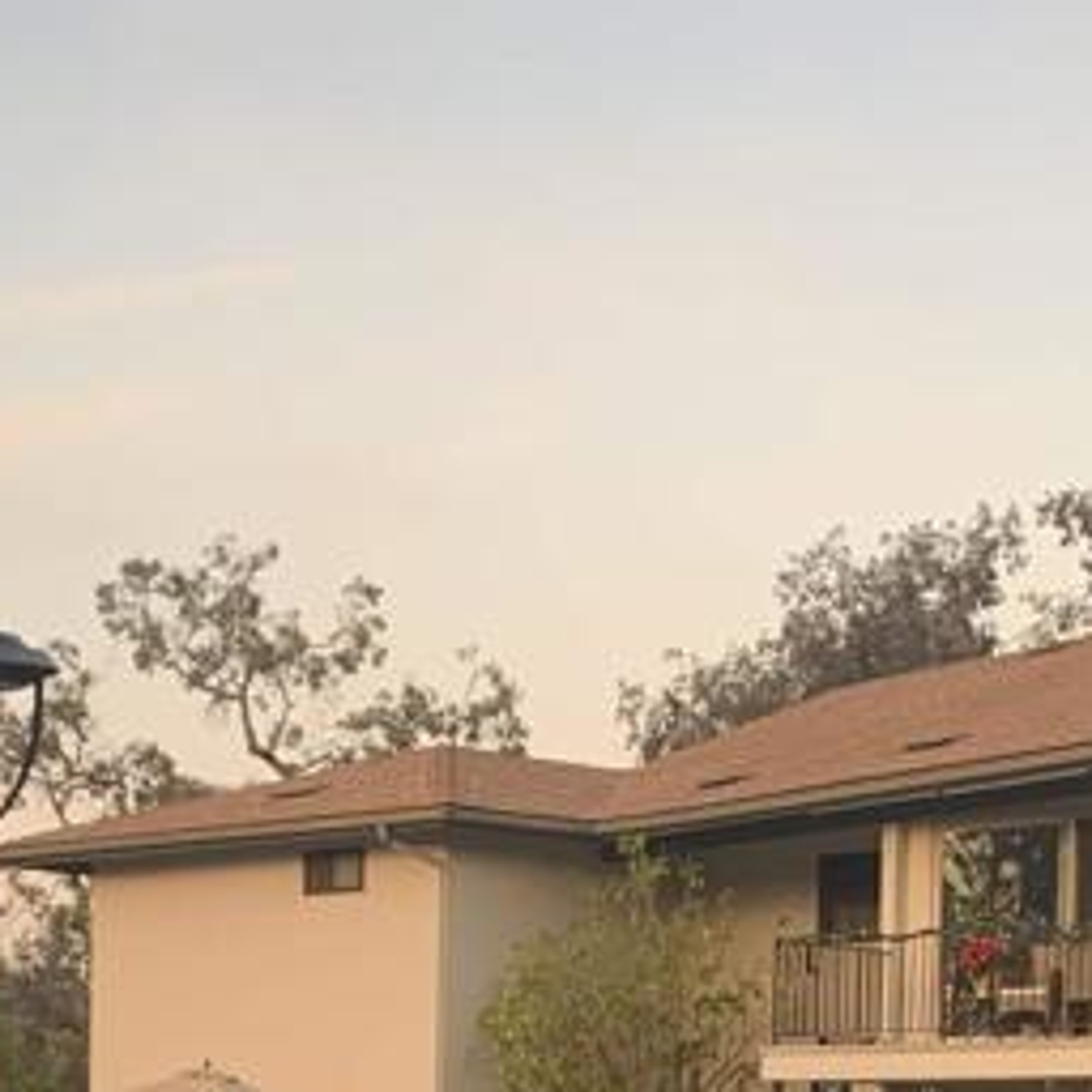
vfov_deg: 17.9
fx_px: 3284
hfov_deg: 18.9
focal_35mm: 92
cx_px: 431
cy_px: 1331
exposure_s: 1/121
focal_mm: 4.25
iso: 64
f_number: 1.8
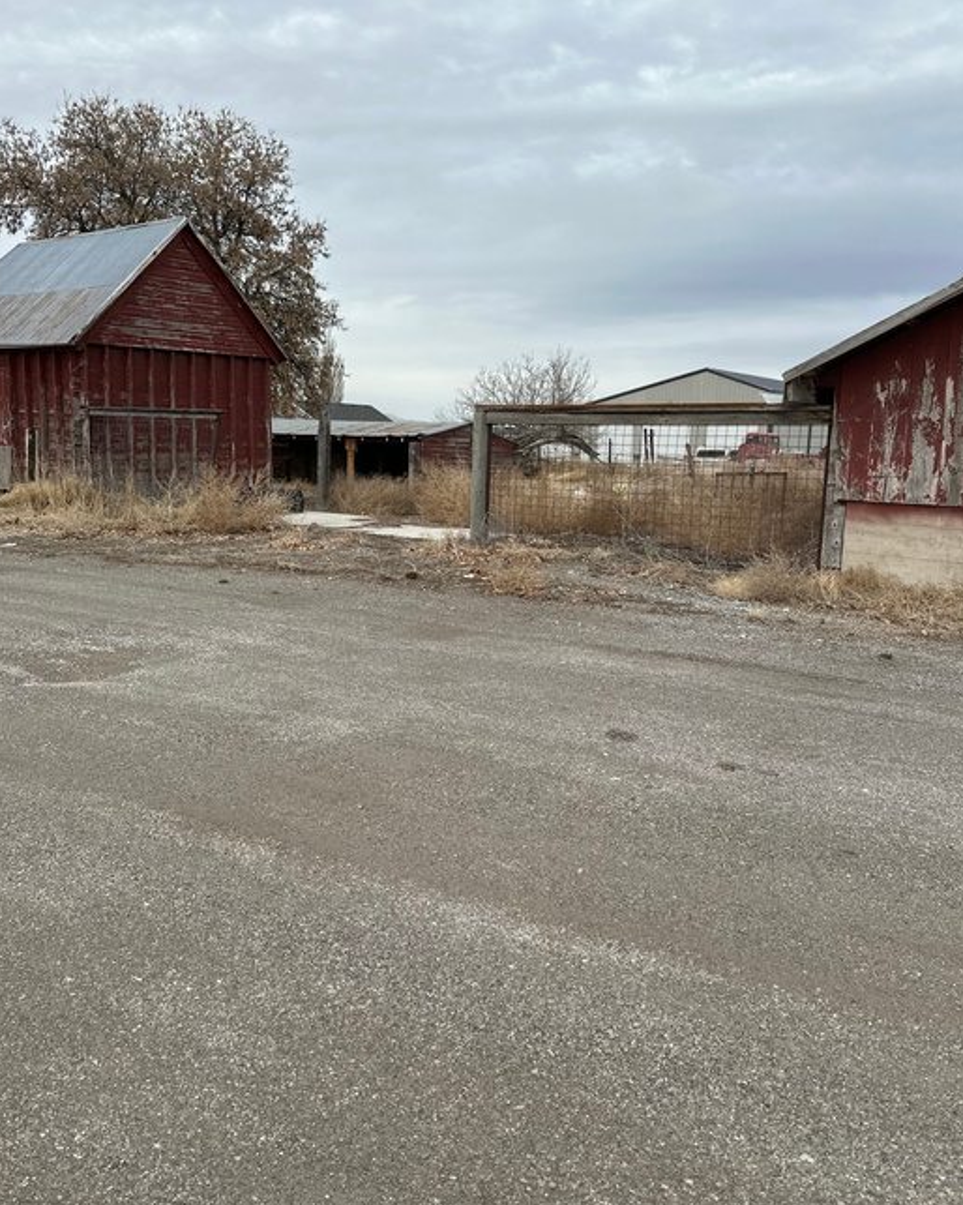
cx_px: 433
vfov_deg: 62.2
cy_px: 566
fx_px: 998
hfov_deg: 51.4
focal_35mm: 28
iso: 80
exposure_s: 1/4545
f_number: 1.78
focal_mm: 6.86
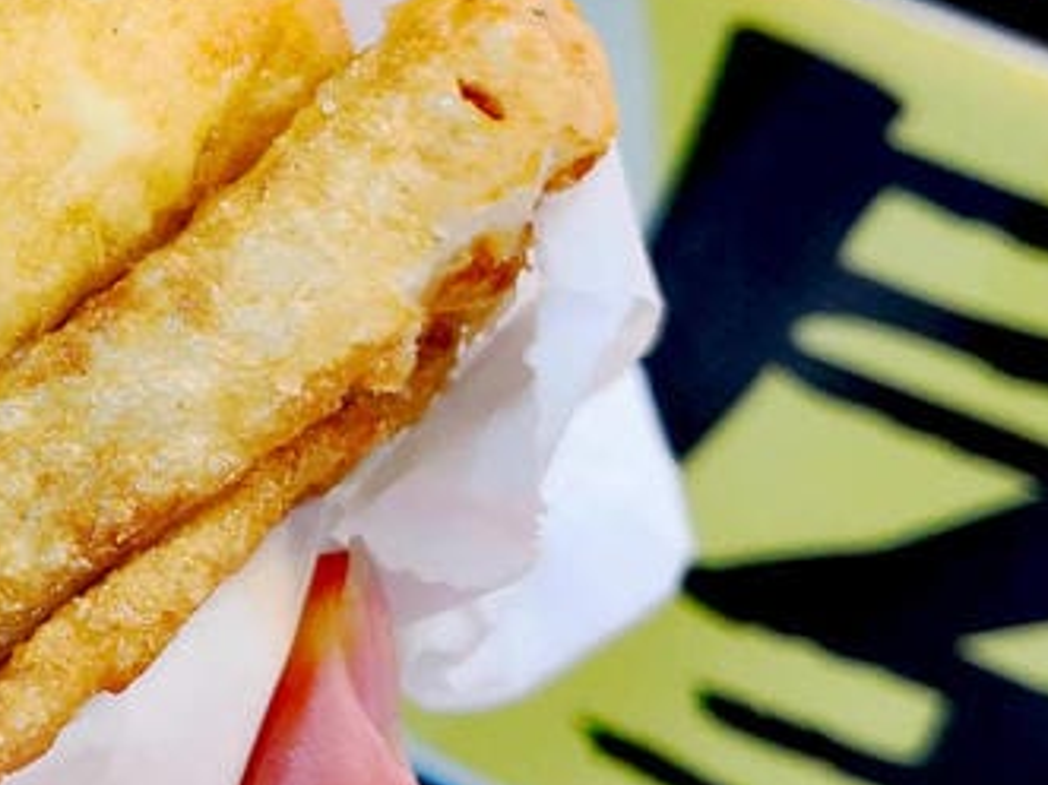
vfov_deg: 15.0
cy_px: 161
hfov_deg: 18.6
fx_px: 2966
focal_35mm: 98
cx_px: -313
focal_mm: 3.95
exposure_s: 1/60
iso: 100
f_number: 1.6
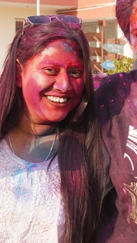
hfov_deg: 7.0
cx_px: 168
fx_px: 1104
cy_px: 138
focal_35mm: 171
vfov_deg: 12.6
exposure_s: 1/80
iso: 160
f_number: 9
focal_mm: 32
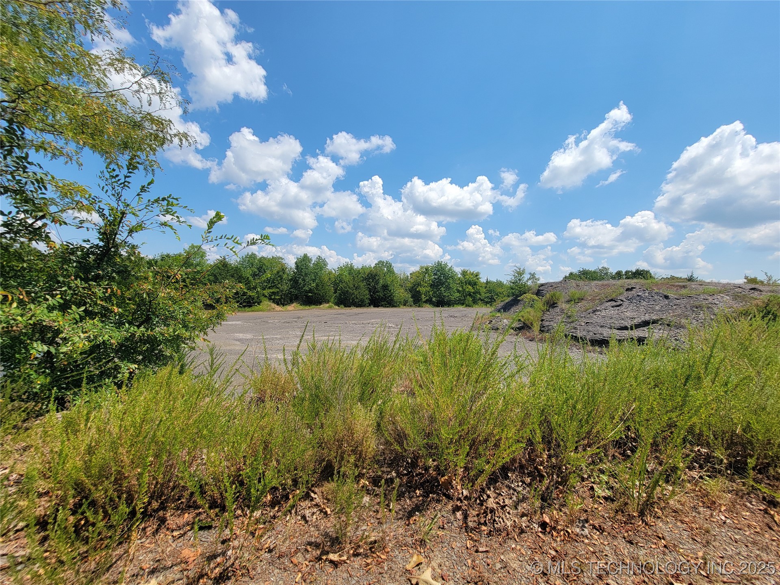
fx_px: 293
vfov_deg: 89.9
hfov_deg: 106.2
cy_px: 292
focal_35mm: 13
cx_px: 390
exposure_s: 1/1854
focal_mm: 2.2
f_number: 2.2
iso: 50
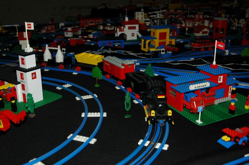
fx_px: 290
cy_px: 82
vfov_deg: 31.8
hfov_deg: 46.5
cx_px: 124
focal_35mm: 42
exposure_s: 1/125
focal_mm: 28
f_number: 5.6
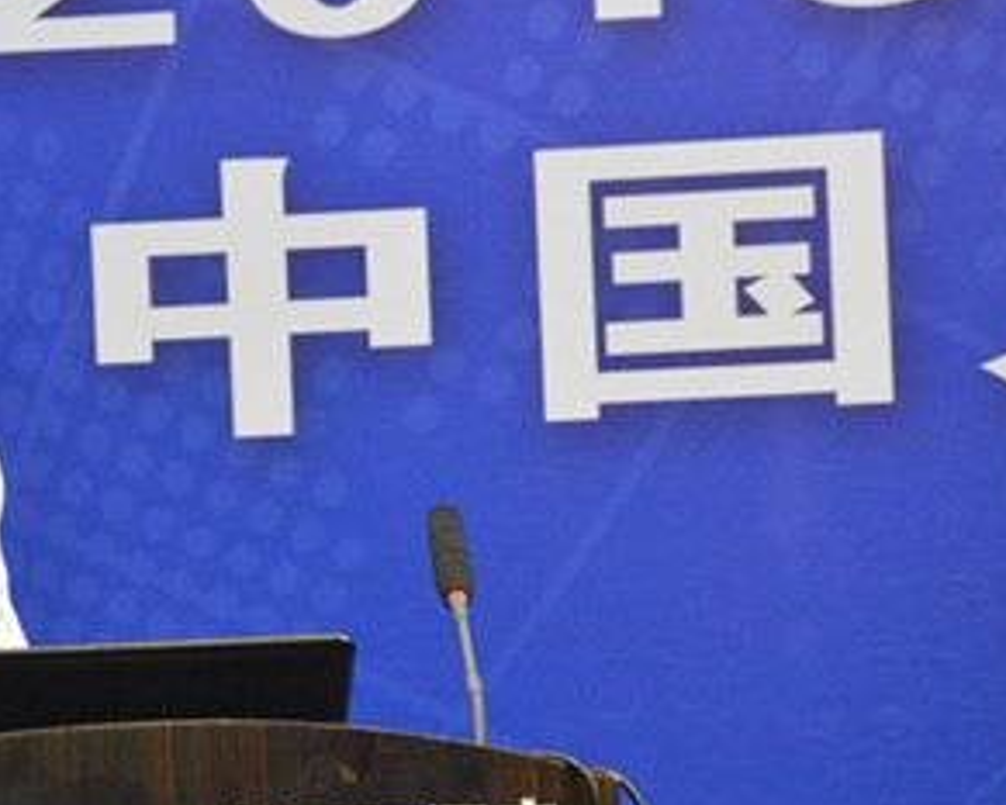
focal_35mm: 579
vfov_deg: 2.7
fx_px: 17245
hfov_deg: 3.3
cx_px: 90
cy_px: 366
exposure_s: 1/125
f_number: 5.6
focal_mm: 200
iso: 6400
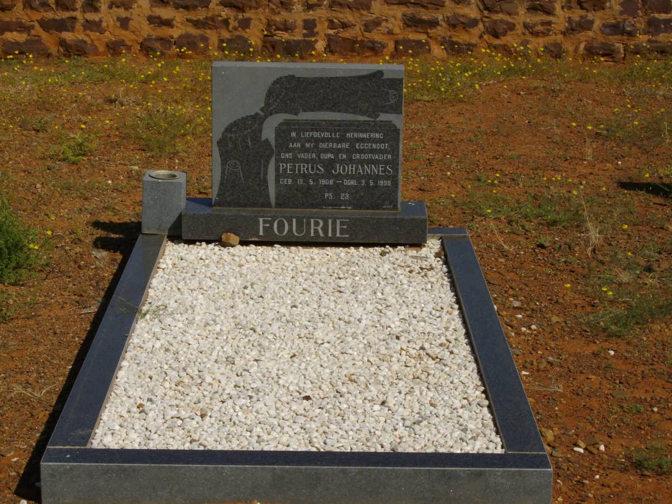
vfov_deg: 17.0
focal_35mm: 87
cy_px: 252
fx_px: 1689
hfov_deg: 22.5
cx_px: 336
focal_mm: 14
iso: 80
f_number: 7.6
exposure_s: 1/500
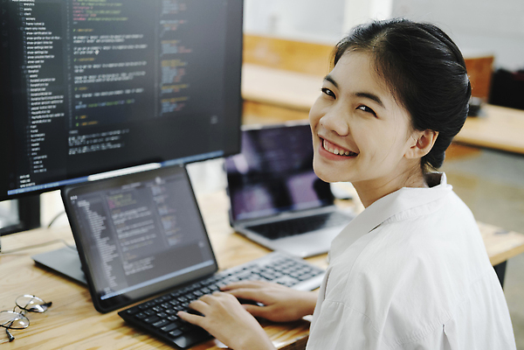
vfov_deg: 25.5
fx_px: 771
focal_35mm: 53
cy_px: 175
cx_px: 262
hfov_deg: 37.5
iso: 250
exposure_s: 1/125
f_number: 2
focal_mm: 35
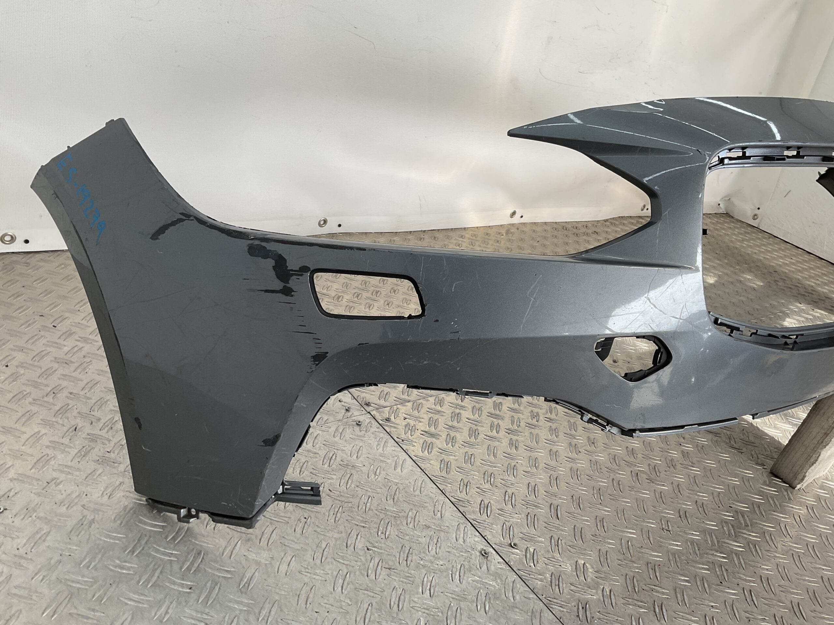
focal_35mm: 29
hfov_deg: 61.7
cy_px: 312
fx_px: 699
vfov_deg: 48.2
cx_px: 417
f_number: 1.8
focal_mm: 3
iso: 16
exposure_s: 1/274
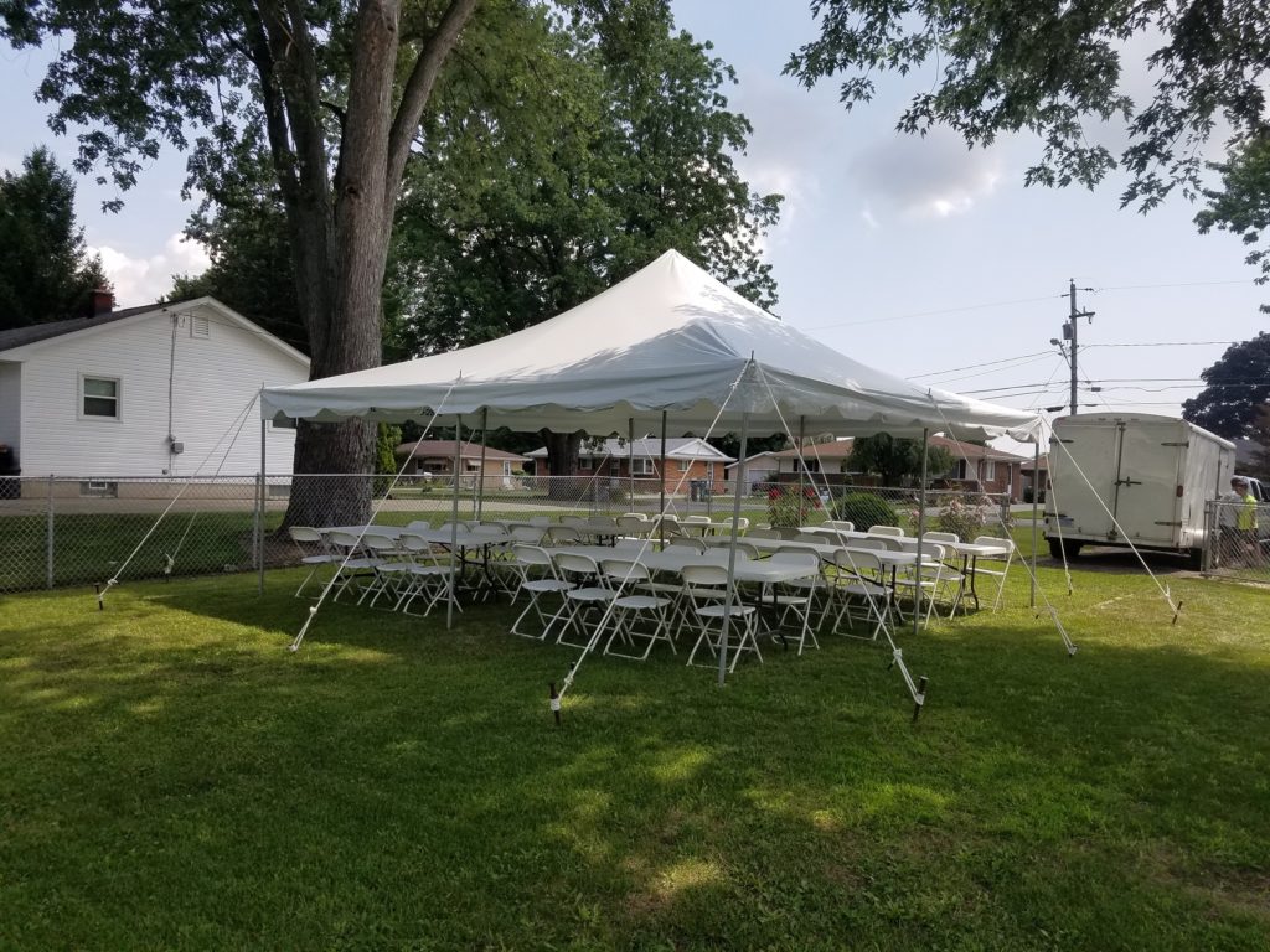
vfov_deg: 53.1
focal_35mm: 26
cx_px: 635
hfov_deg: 67.3
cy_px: 476
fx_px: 954
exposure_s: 1/2296
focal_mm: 4.2
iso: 50
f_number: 1.7
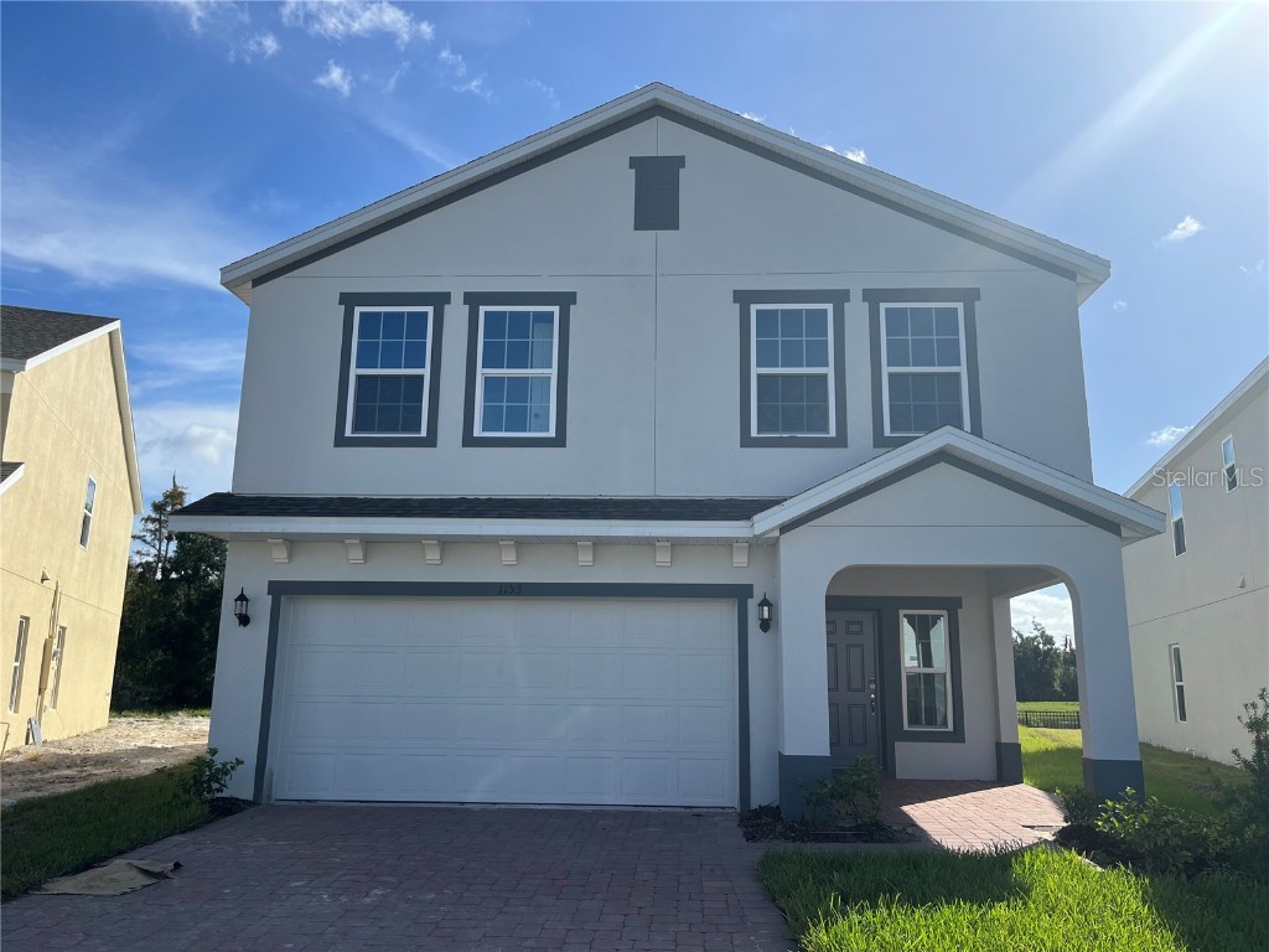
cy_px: 476
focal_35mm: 26
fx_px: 953
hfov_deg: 67.3
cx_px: 634
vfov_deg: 53.1
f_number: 1.6
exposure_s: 1/4149
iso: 50
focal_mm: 5.1
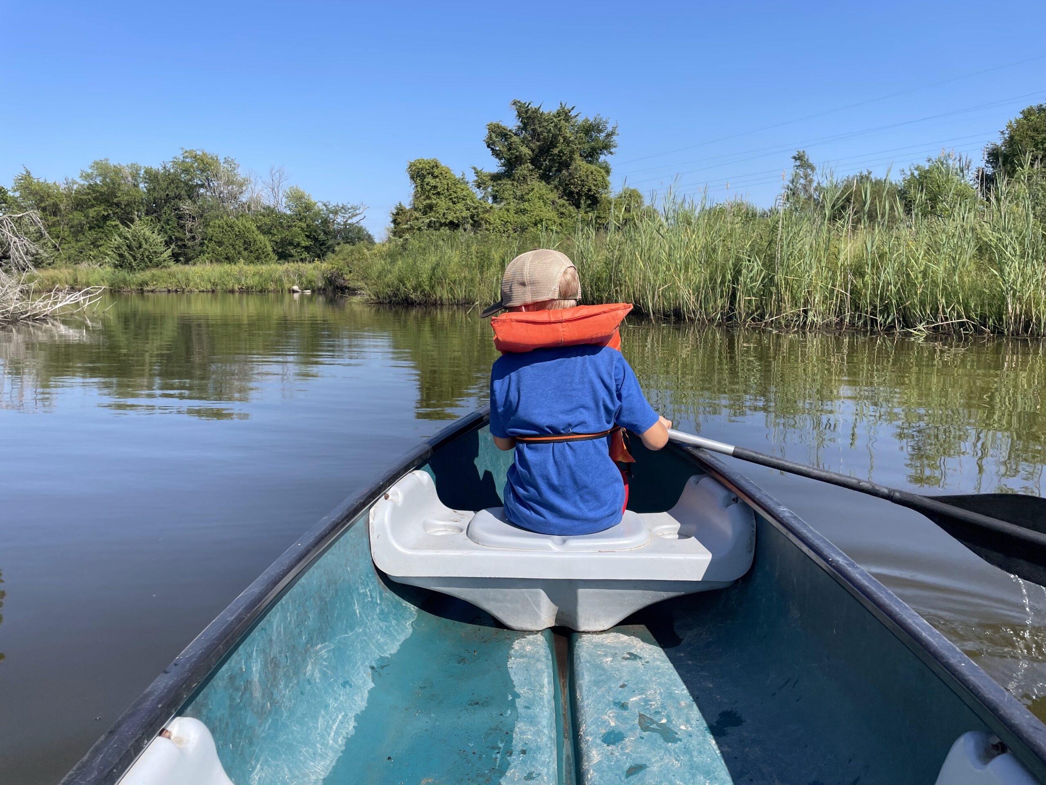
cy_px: 392
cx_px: 523
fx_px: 786
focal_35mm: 26
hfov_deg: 67.3
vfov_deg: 53.1
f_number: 1.6
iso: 32
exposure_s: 1/2506
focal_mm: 4.2
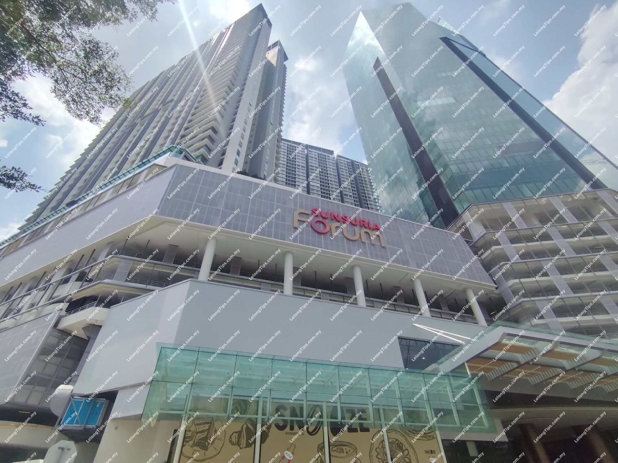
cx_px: 309
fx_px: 286
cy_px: 232
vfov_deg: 78.1
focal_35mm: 16
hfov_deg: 94.5
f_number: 2.2
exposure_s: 1/4180
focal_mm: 1.65
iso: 50
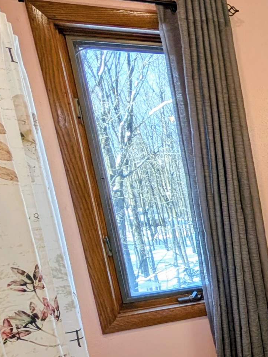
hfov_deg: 25.9
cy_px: 272
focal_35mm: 38
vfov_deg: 47.0
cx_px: 418
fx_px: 392
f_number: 1.7
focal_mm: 2.02
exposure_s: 1/196
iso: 52
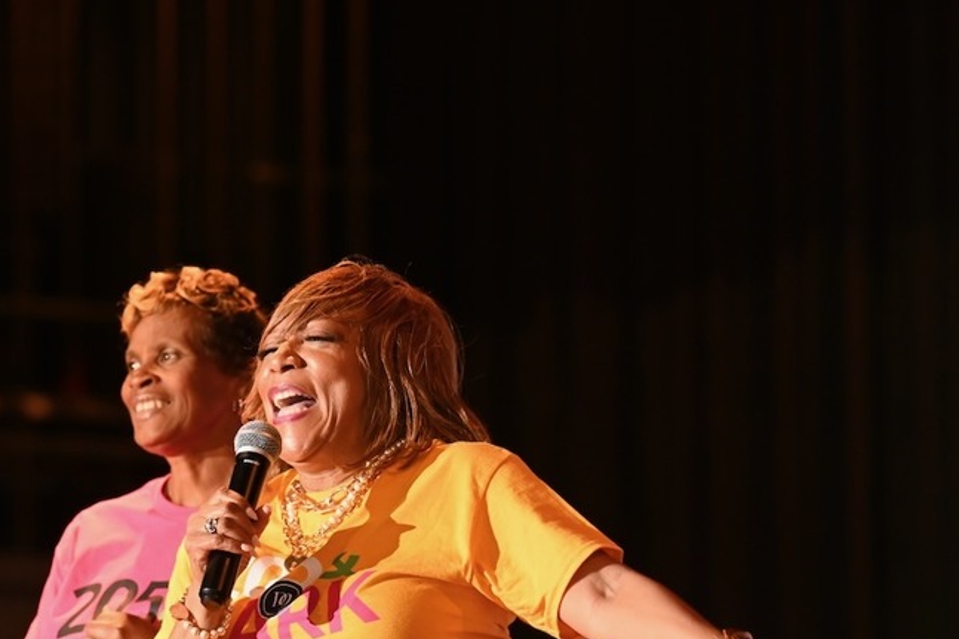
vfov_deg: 5.0
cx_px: 329
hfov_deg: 7.4
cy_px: 497
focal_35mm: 277
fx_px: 7377
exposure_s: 1/200
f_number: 4.5
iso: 3200
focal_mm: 175
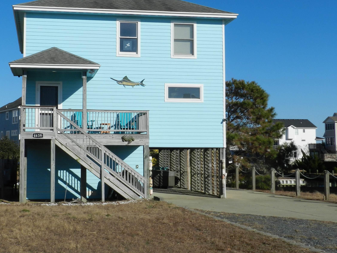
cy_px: 117
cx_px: 107
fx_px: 506
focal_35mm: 52
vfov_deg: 28.0
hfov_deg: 36.4
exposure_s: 1/1250
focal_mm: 6.7
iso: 160
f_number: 5.6
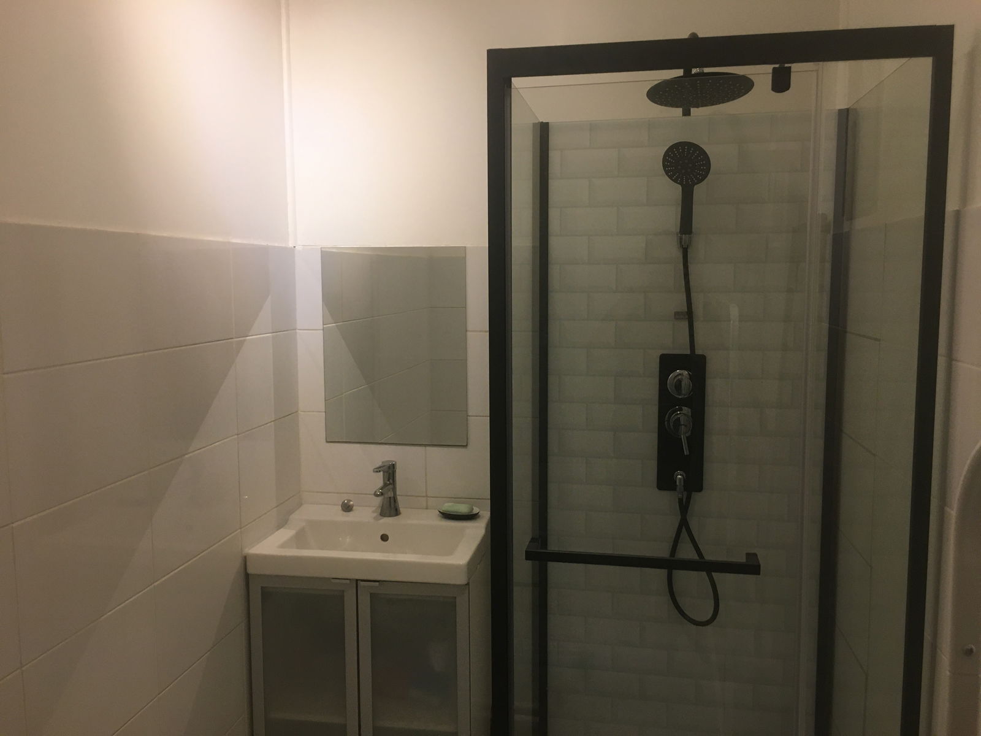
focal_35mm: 29
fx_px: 822
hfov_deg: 61.7
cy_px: 368
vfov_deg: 48.2
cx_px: 490
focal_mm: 4.15
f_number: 2.2
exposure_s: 1/33
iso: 125
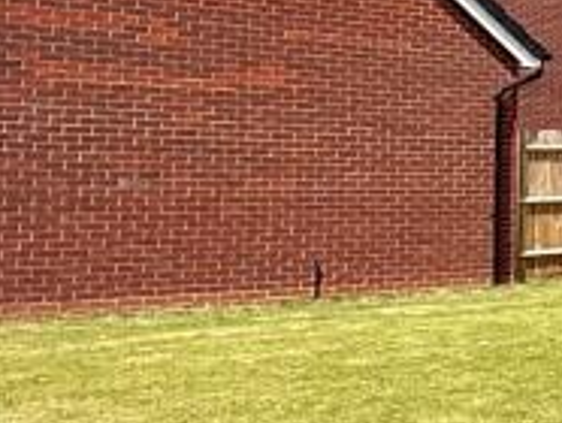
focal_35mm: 77
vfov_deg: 19.1
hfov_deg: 22.2
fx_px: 1252
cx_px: 767
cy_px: 157
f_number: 2.2
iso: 50
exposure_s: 1/1961
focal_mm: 2.22
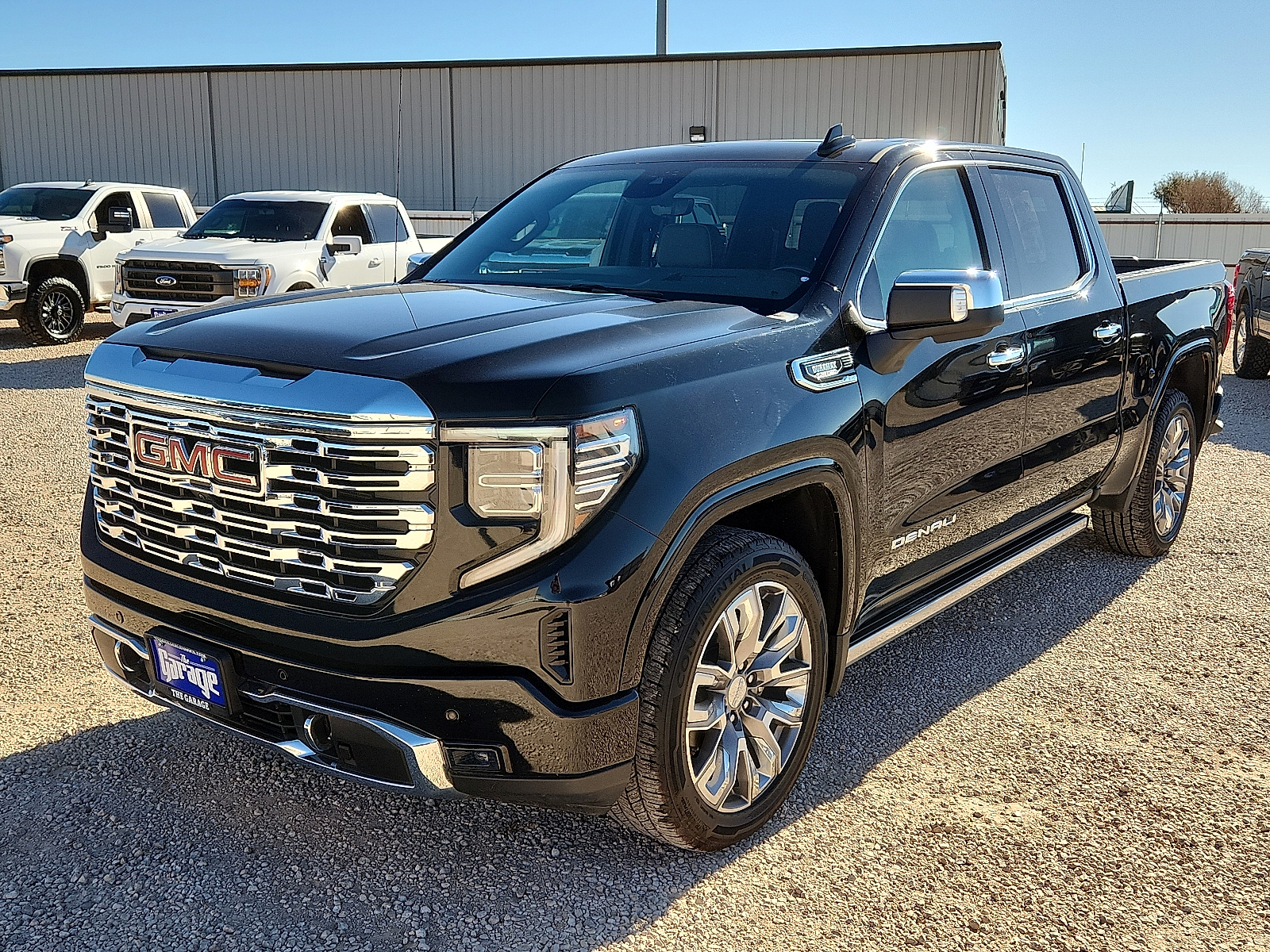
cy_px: 476
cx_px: 635
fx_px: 844
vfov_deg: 58.9
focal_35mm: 23
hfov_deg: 73.9
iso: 50
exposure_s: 1/1111
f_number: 1.8
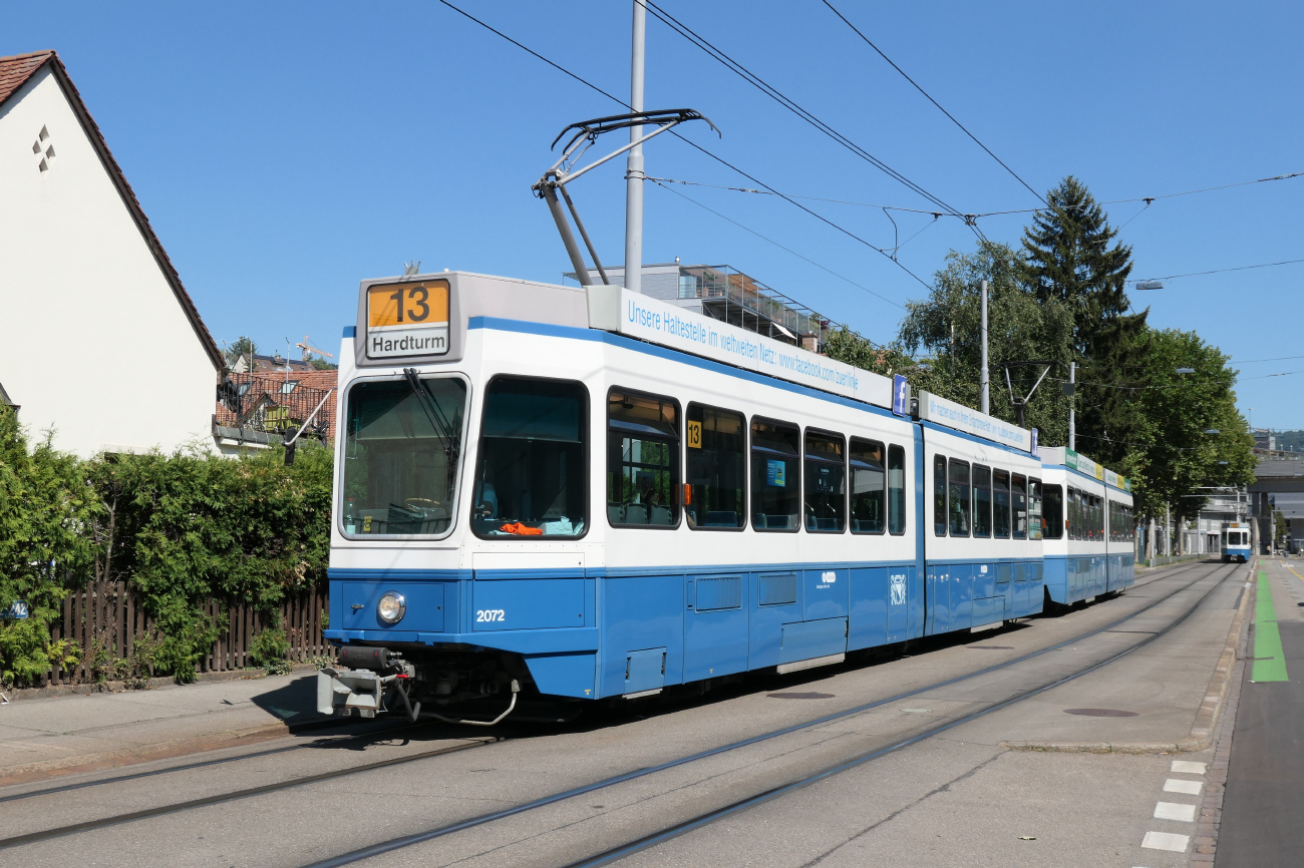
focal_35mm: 37
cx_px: 652
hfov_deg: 51.9
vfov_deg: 35.9
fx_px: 1340
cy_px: 434
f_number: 6.3
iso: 200
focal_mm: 13.4
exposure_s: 1/800
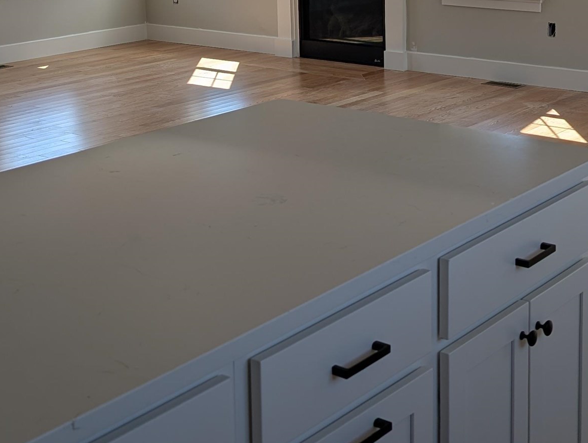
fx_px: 1072
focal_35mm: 63
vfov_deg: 22.7
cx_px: 390
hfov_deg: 30.5
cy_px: 29
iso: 21
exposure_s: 1/304
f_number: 1.68
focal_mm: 6.9
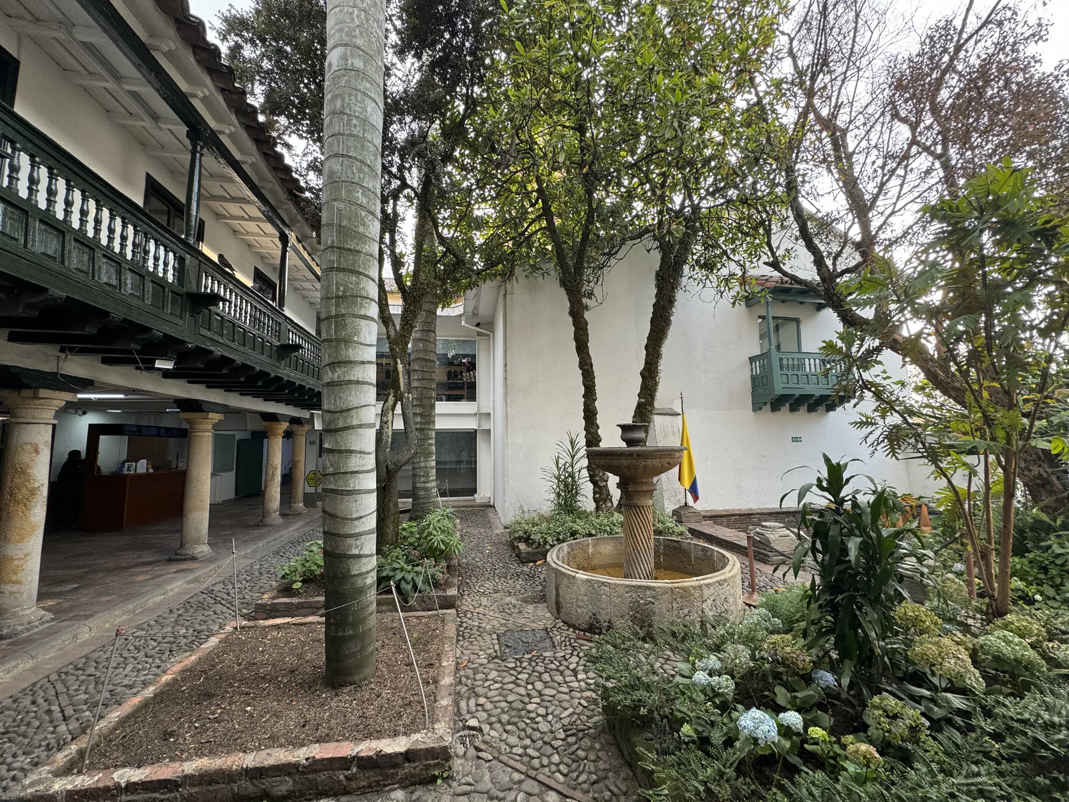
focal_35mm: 14
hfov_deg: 102.1
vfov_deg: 85.7
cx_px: 534
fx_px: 432
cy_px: 401
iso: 50
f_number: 2.2
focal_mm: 2.22
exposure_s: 1/99
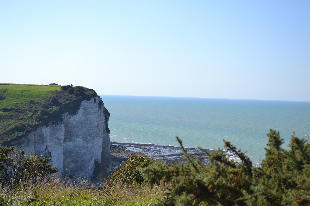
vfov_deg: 18.9
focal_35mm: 72
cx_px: 155
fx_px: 620
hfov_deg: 28.1
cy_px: 103
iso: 100
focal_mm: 48
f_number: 7.1
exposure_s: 1/400
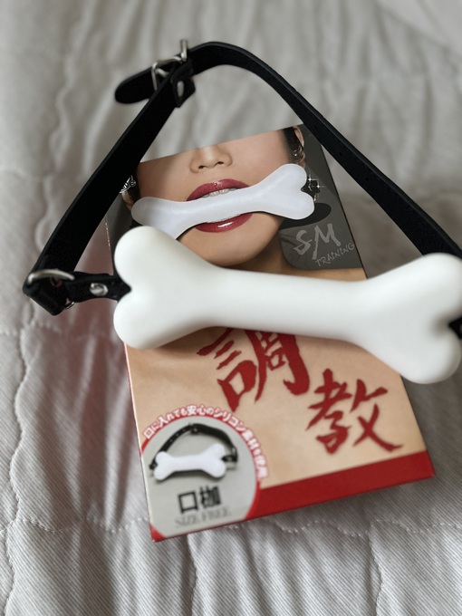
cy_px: 308
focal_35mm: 26
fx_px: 463
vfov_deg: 67.3
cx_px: 231
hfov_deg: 53.1
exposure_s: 1/60
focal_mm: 5.1
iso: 400
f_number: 1.6
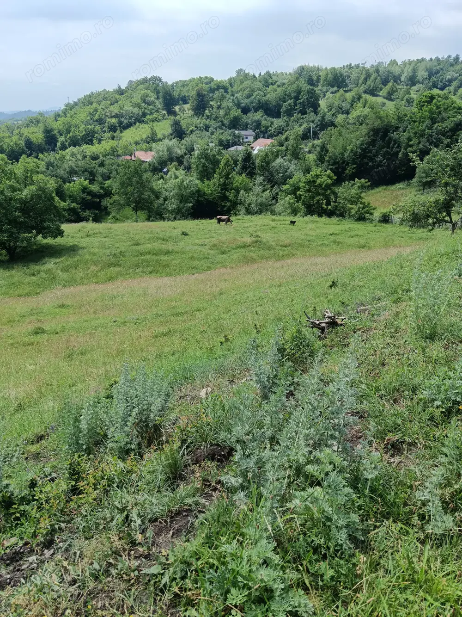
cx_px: 231
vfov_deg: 65.3
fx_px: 481
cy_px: 308
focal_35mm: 27
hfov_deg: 51.3
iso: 105
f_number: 1.9
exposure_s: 1/1015
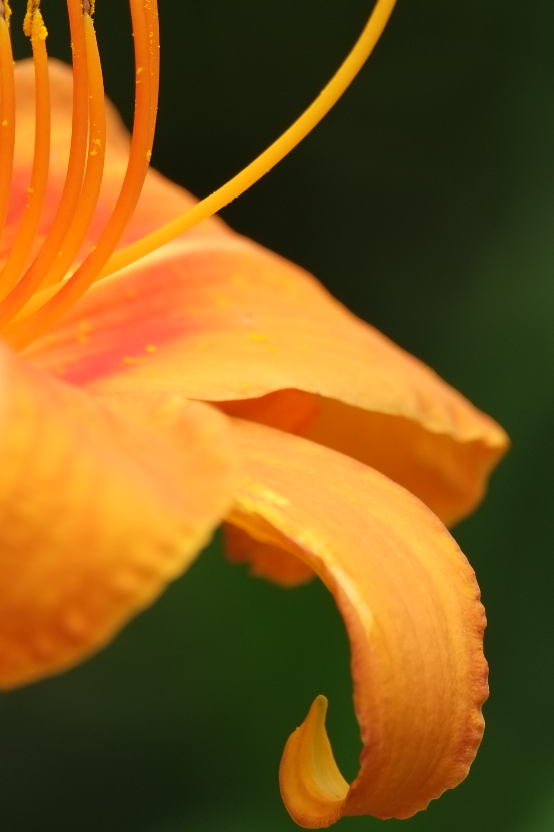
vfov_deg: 3.5
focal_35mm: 589
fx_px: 13599
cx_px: 73
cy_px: 46
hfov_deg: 2.3
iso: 250
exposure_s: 1/125
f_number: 5.6
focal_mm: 200
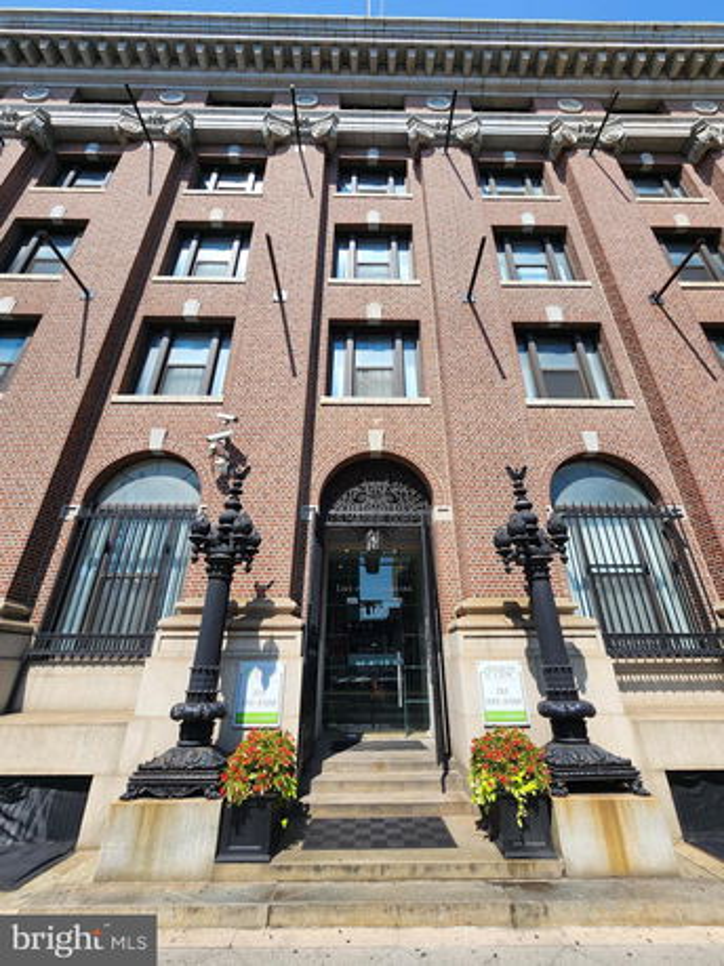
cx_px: 362
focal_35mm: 13
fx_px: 363
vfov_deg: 106.2
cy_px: 483
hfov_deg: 89.9
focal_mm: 2.2
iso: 50
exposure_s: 1/1307
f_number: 2.2
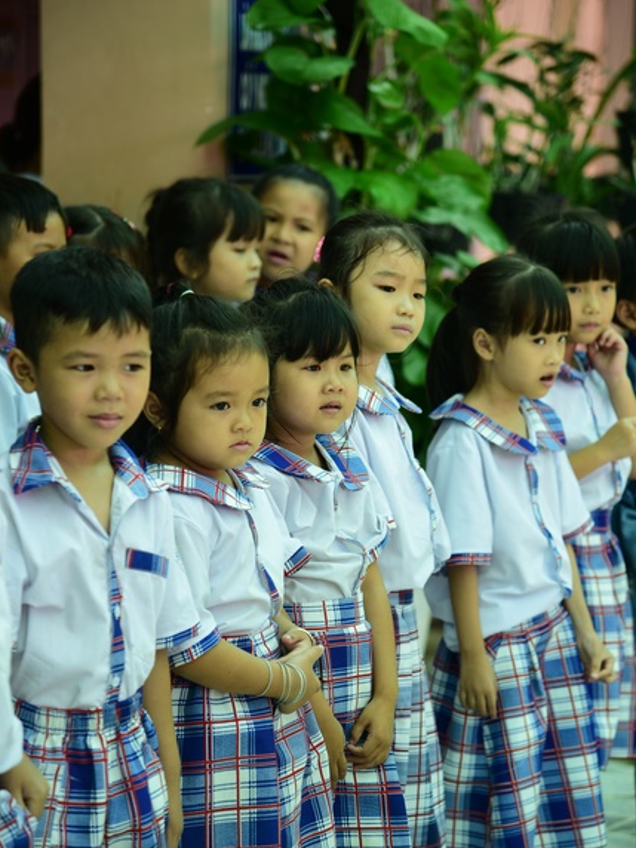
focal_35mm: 131
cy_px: 427
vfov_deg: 15.1
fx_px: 3209
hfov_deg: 11.3
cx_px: 317
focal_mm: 120
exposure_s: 1/125
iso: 160
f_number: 4
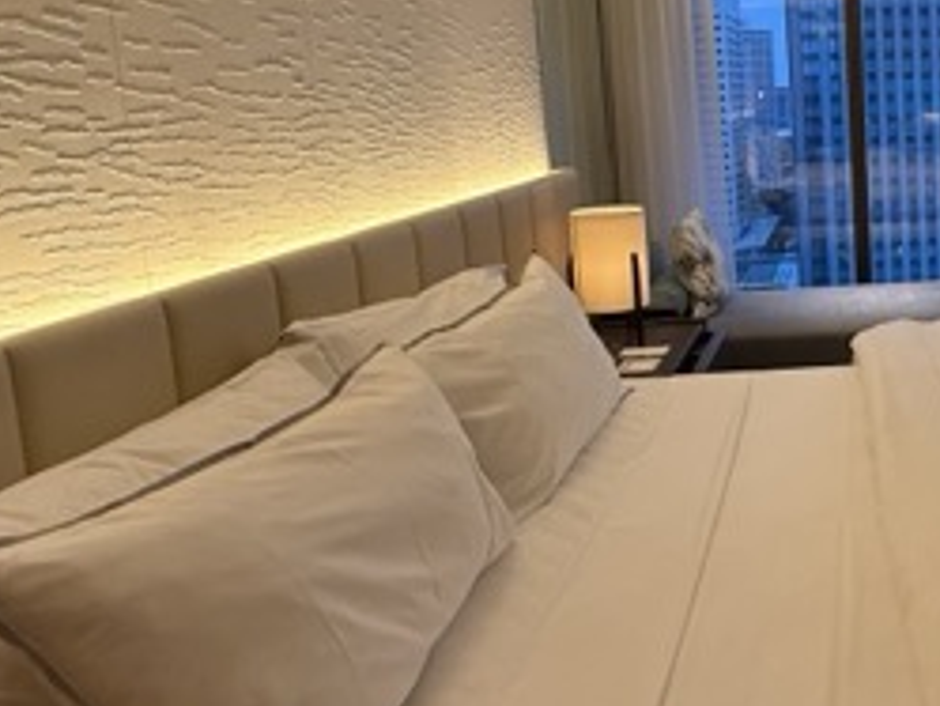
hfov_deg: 42.6
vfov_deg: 38.9
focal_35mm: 36
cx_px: 985
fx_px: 978
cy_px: 204
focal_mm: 2.22
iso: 160
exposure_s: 1/100
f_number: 2.2
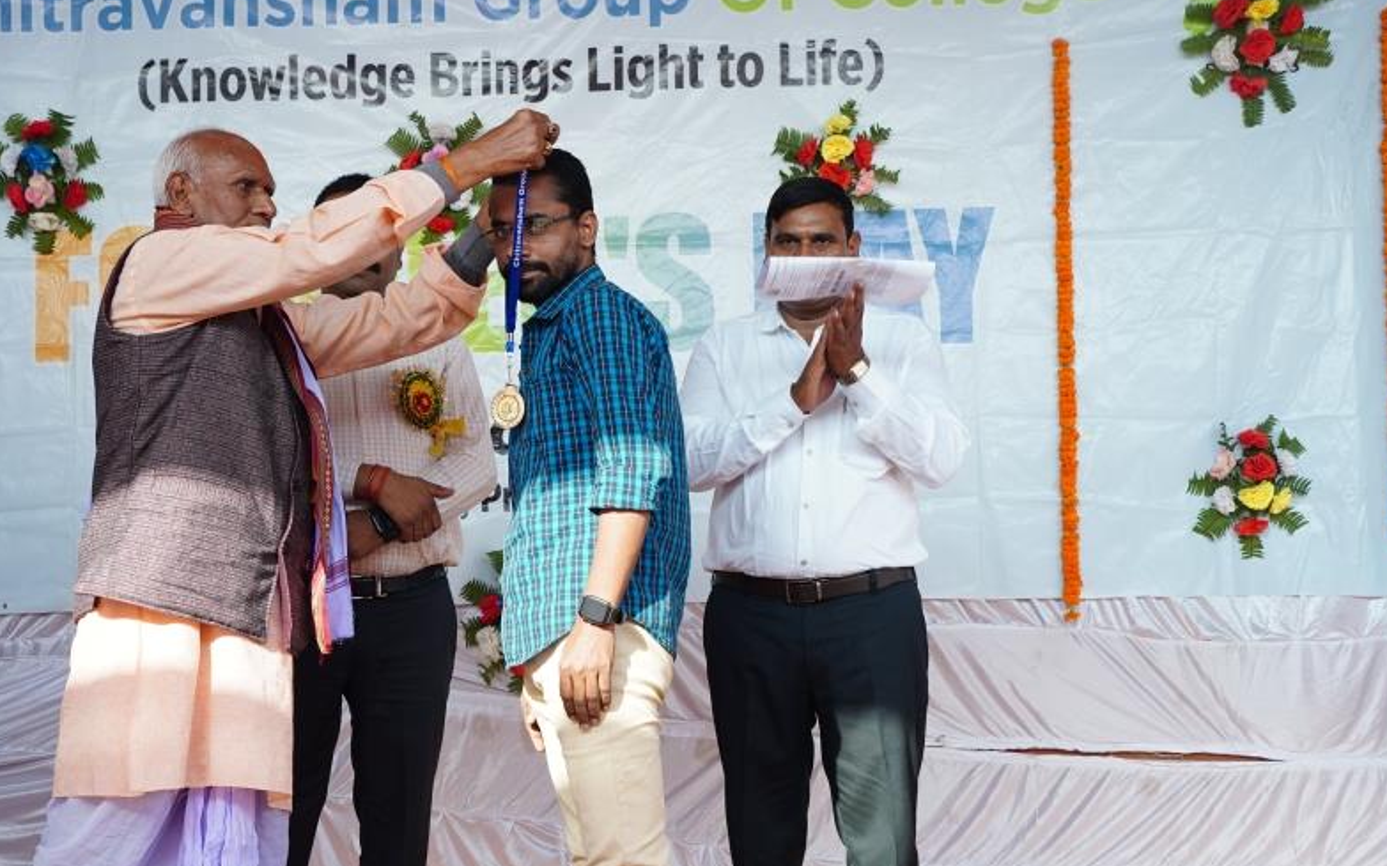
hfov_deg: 36.1
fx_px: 2116
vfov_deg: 23.1
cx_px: 531
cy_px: 491
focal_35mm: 56
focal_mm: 42
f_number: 6.3
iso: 400
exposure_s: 1/160
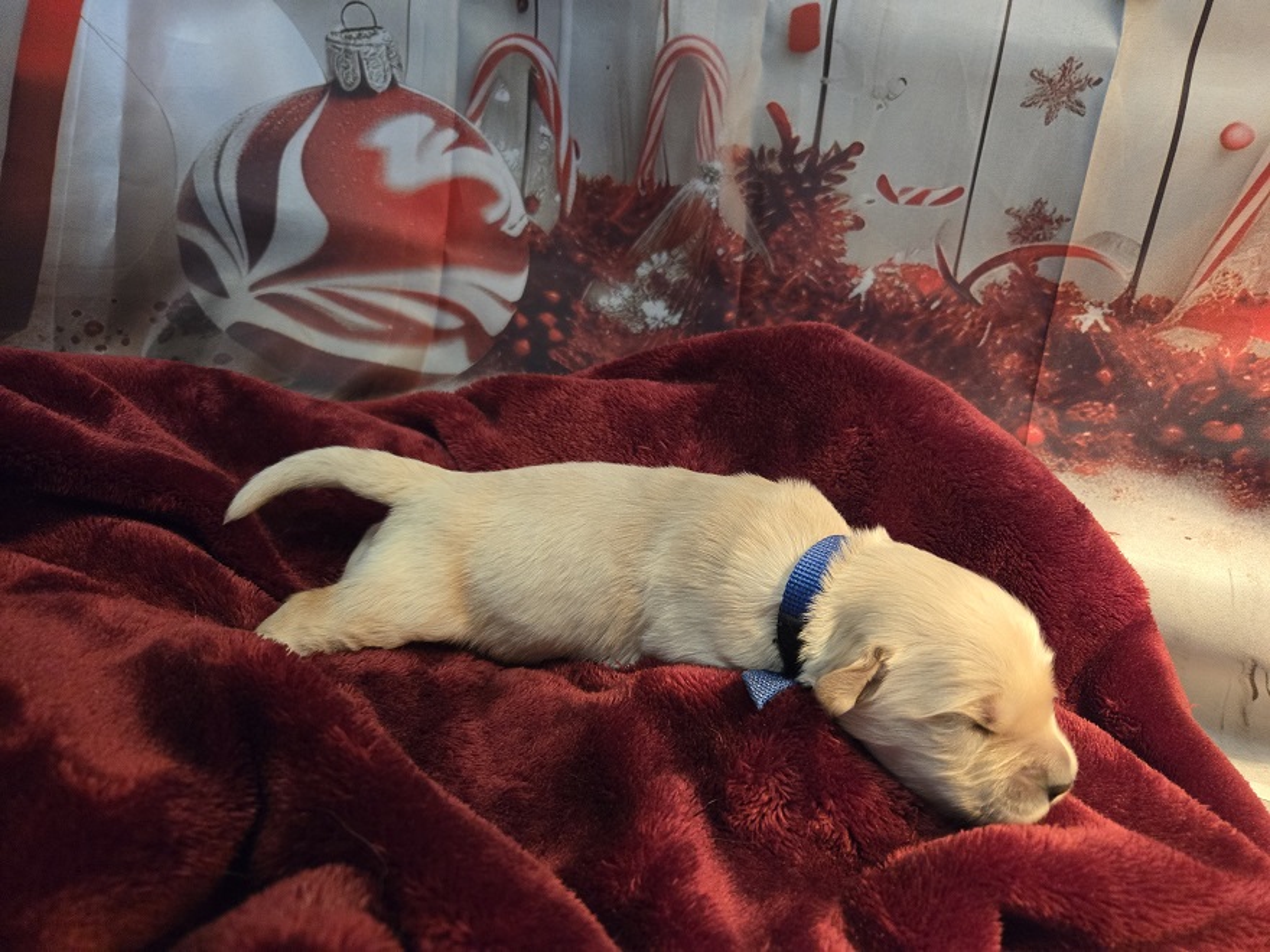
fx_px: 844
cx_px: 635
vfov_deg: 58.9
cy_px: 476
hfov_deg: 73.9
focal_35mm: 23
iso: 640
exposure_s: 1/60
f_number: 1.8
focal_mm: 5.4
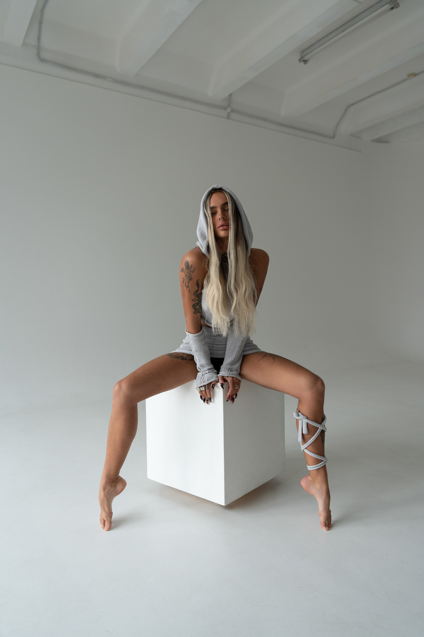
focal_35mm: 26
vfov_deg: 68.8
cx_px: 212
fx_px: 465
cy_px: 318
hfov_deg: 49.1
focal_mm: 26.3
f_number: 2.8
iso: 400
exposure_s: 1/100
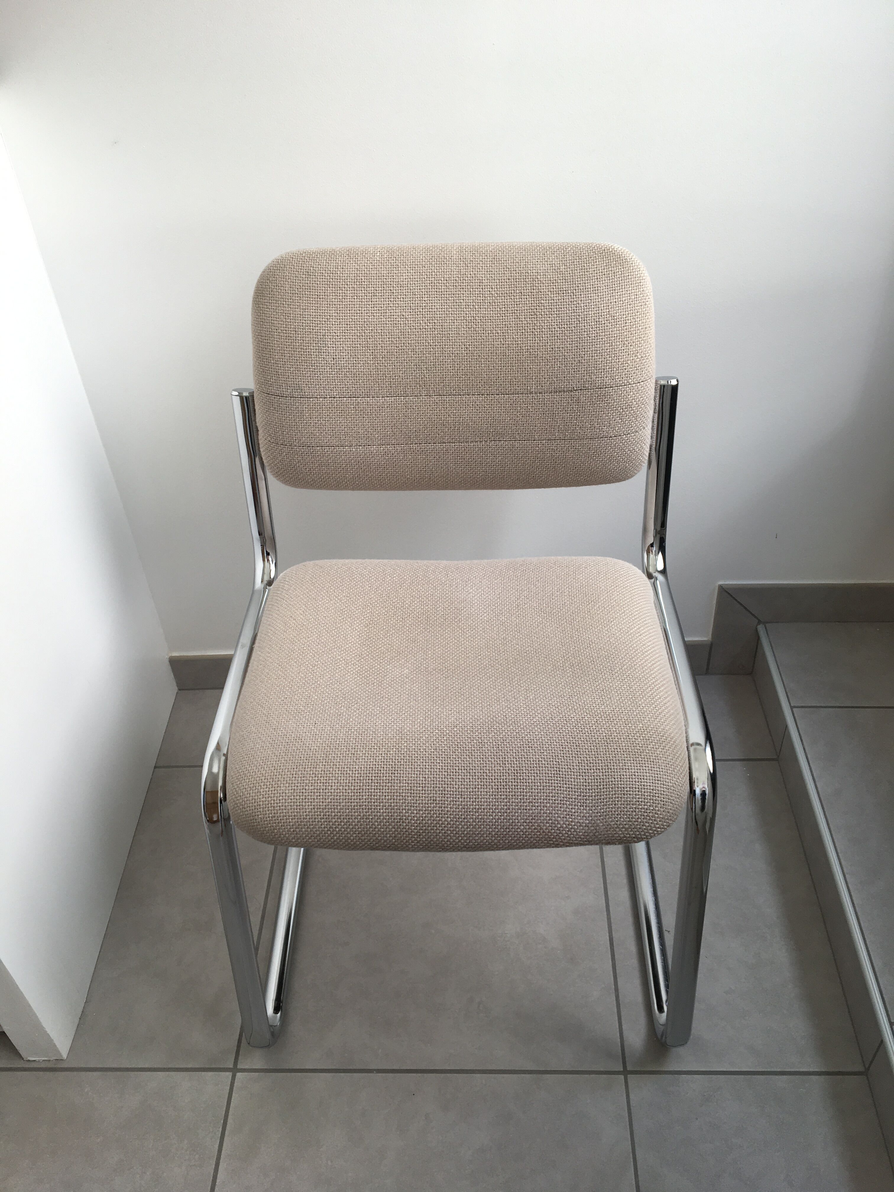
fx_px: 999
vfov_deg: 61.7
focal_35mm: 29
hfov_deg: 48.2
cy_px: 596
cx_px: 447
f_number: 2.2
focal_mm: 4.15
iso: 25
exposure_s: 1/50
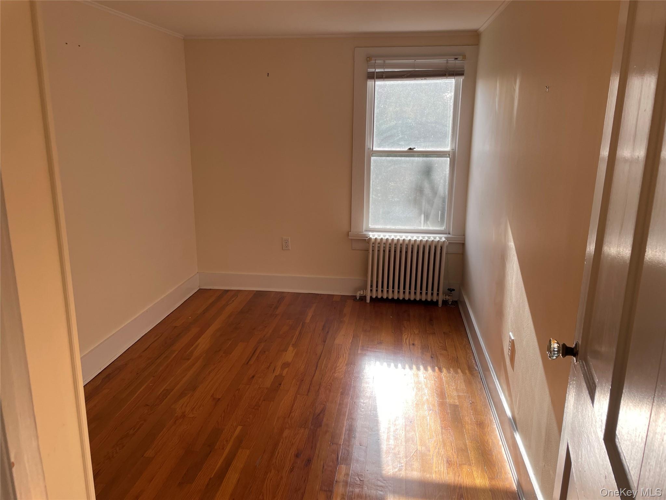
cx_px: 333
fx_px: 500
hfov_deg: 67.3
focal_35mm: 26
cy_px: 250
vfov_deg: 53.1
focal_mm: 4.2
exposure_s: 1/335
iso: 32
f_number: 1.6
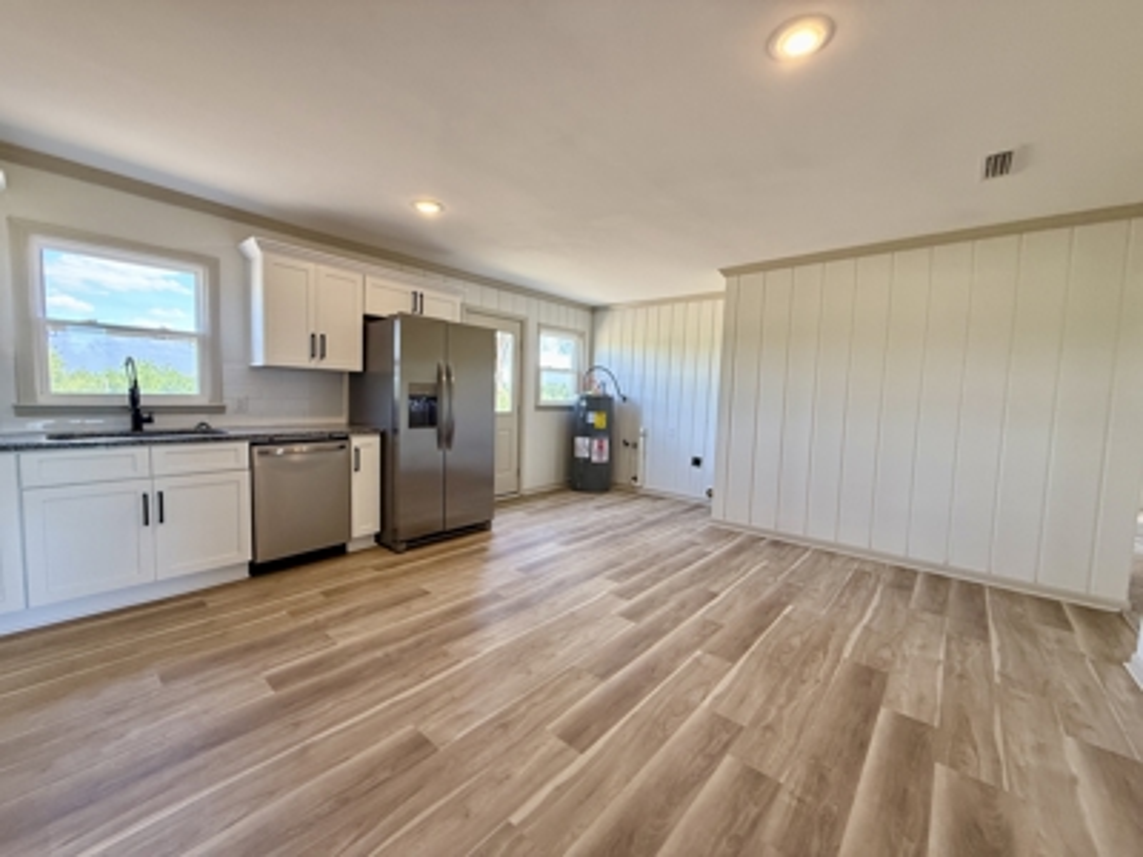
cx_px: 572
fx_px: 462
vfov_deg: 85.7
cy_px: 428
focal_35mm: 14
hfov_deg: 102.1
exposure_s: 1/99
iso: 125
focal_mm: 2.22
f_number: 2.2
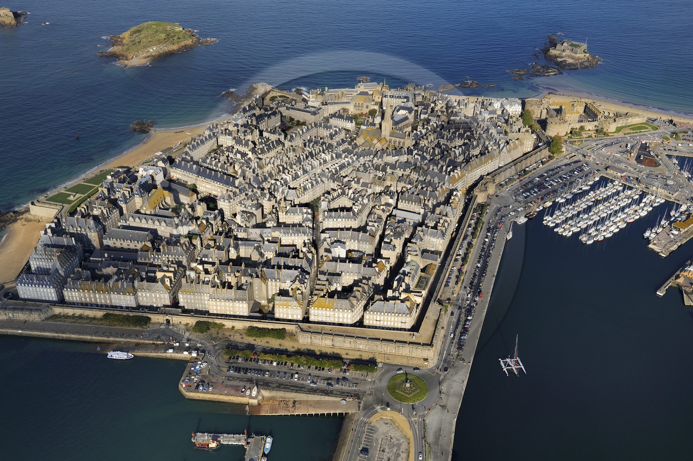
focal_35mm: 31
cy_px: 230
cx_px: 346
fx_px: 596
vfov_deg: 42.3
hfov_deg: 60.3
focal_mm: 31
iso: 400
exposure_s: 1/1000
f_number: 9
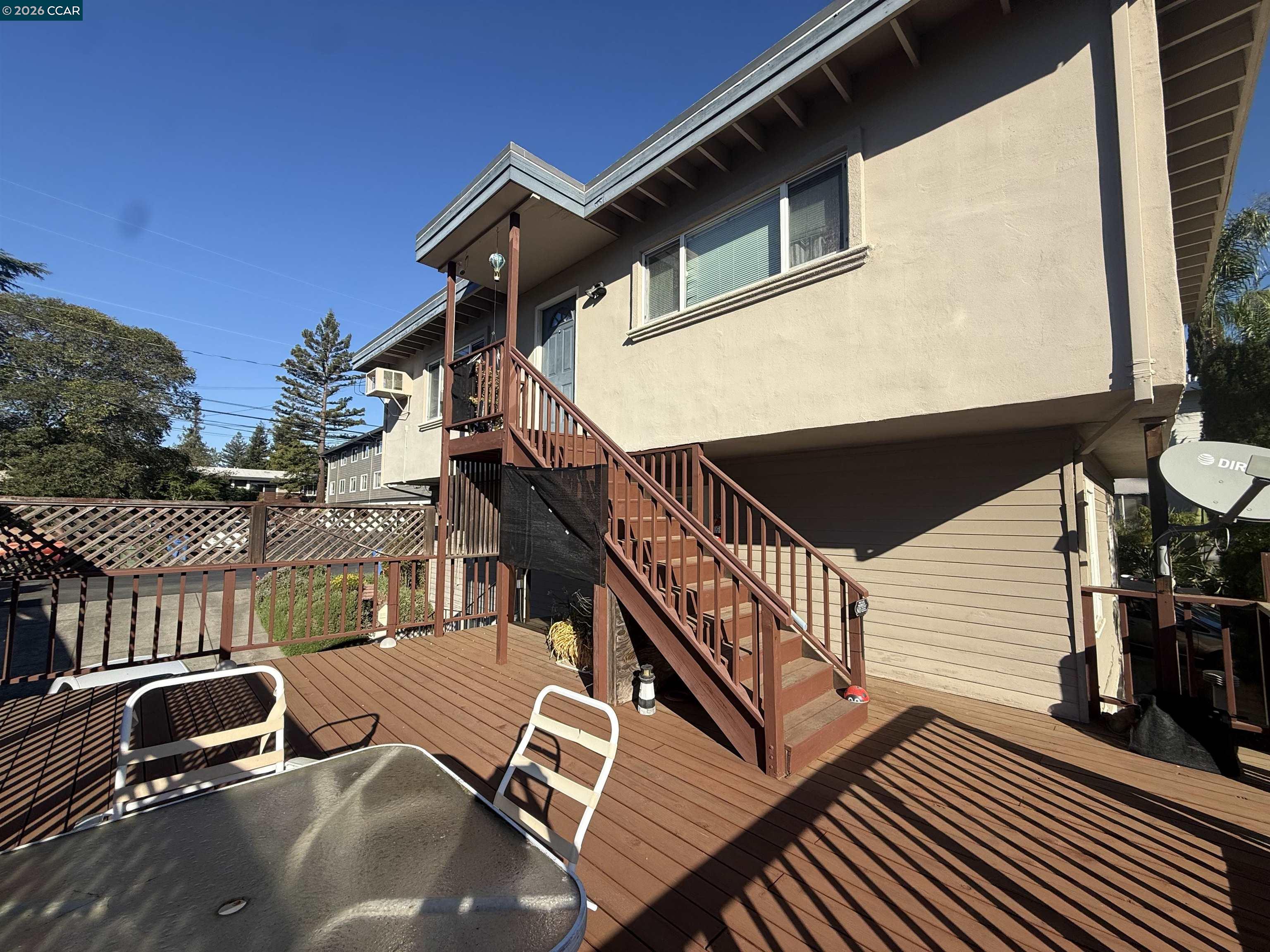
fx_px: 514
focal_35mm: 14
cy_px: 476
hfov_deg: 102.1
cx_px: 635
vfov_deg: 85.7
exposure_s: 1/1901
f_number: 2.2
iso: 50
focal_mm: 2.22
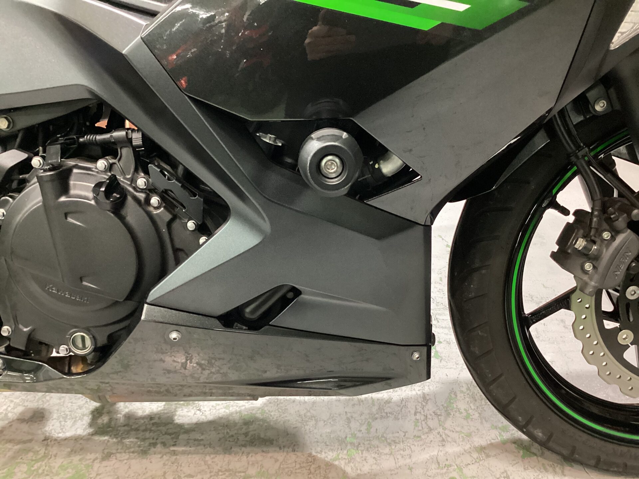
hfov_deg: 58.4
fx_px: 572
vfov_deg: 45.4
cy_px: 240
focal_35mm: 31
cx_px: 320
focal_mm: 3.3
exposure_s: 1/40
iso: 250
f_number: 2.4
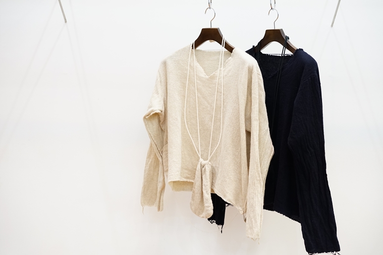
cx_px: 200
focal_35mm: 58
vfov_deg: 23.3
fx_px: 617
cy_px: 131
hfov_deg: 34.5
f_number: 4
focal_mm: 55
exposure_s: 1/60
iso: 1250
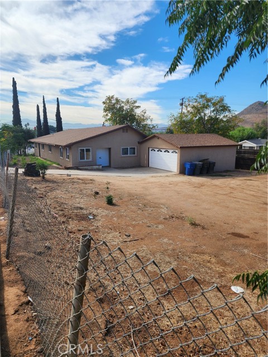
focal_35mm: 23
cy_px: 178
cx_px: 134
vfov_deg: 73.9
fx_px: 237
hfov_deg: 58.9
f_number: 1.8
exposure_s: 1/1096
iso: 12
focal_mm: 6.4
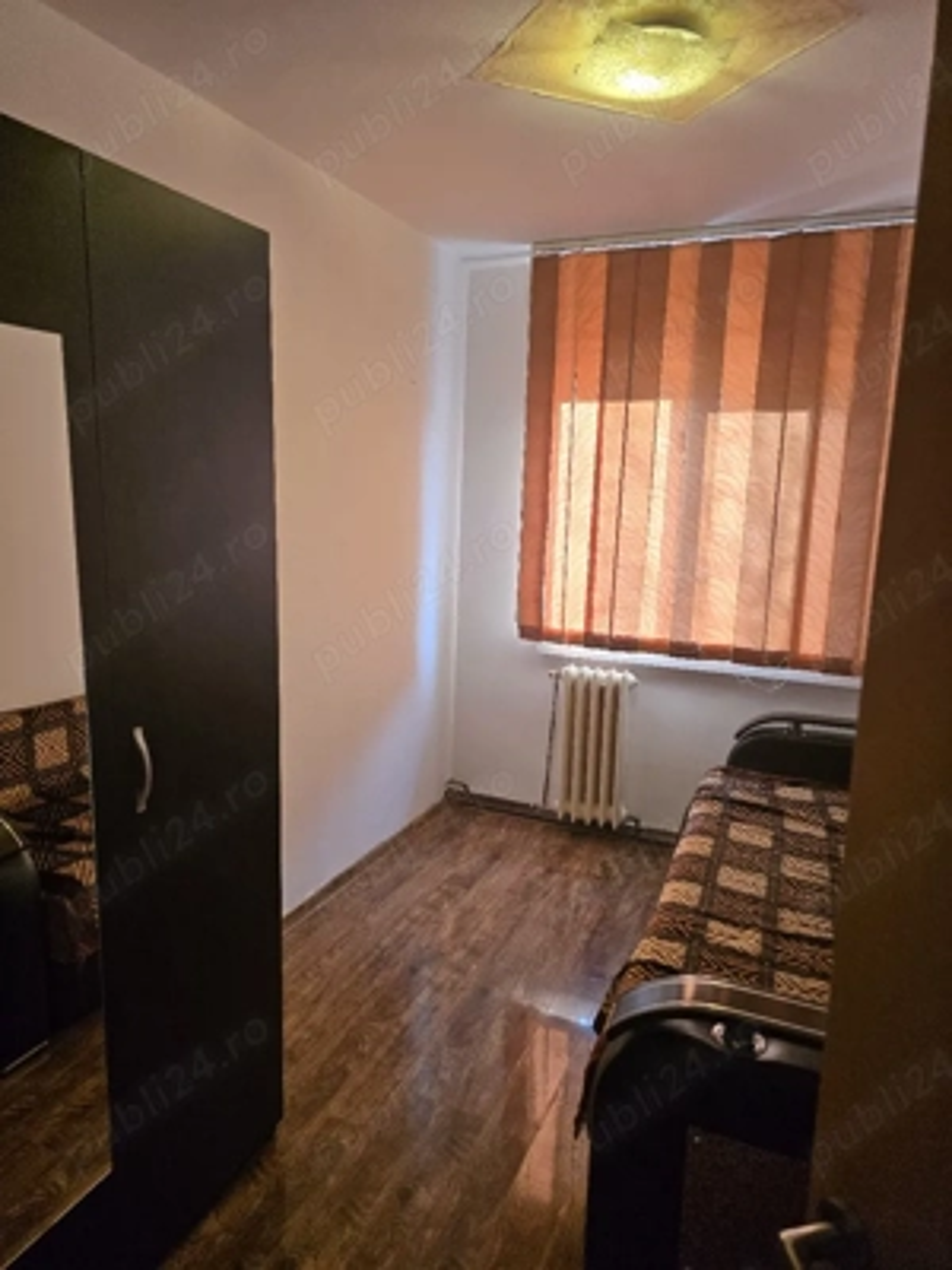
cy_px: 635
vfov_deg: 73.9
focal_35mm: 23
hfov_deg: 58.9
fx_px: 843
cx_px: 476
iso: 125
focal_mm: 6.3
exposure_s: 1/101
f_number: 1.7
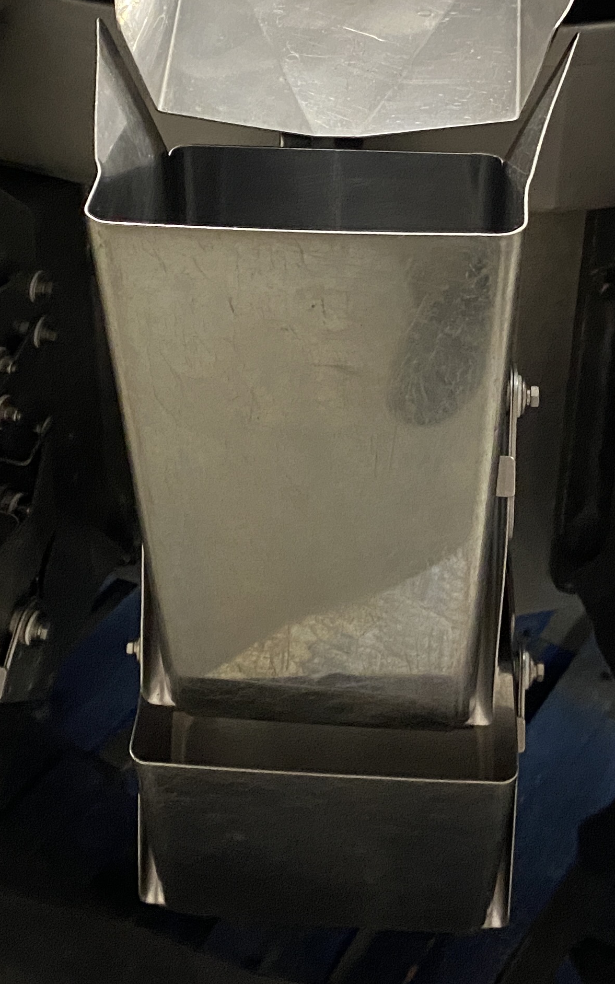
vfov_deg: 34.0
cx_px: 283
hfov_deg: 22.0
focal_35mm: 59
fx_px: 1582
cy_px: 286
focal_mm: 4.25
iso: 500
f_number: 1.8
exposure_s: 1/25
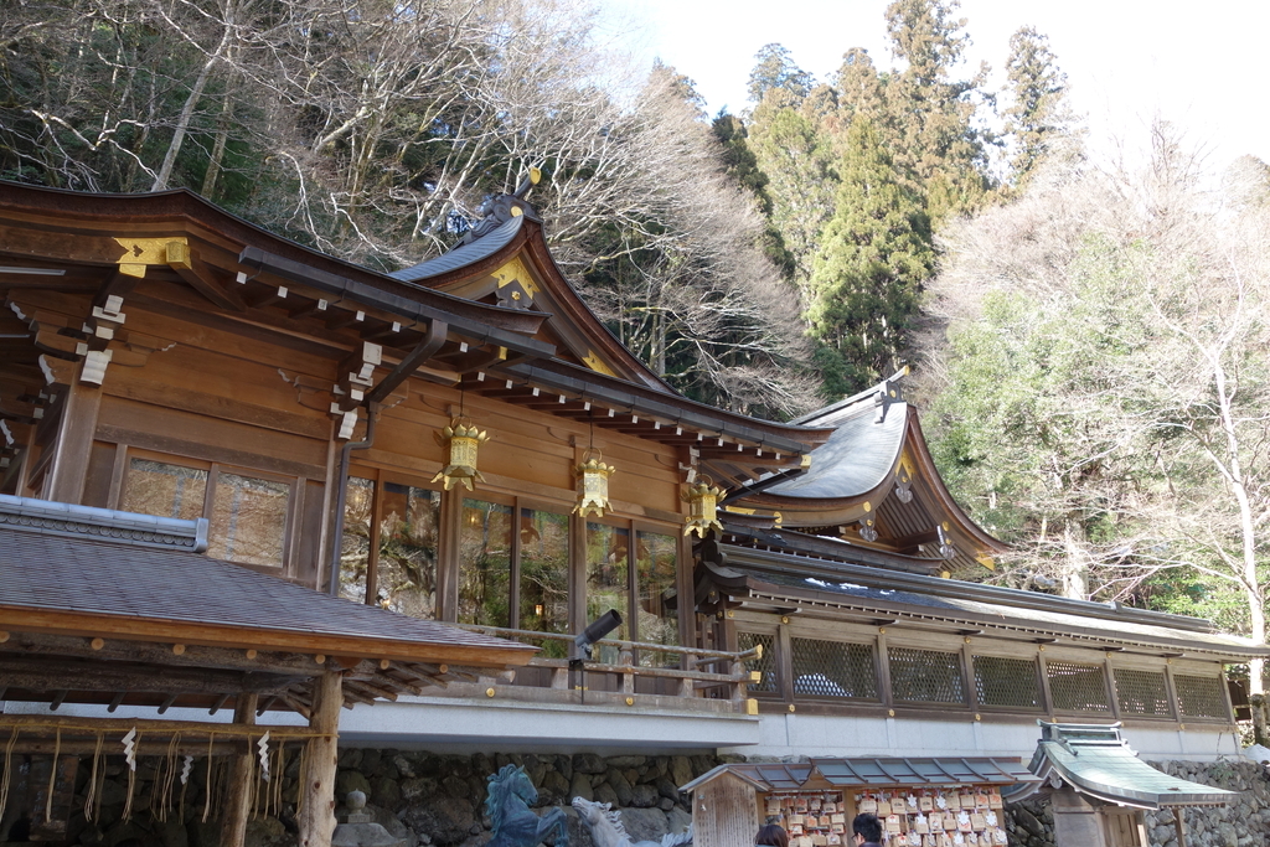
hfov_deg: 65.5
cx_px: 635
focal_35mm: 28
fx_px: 988
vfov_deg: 46.4
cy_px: 424
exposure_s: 1/100
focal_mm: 10.4
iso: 125
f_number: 3.5
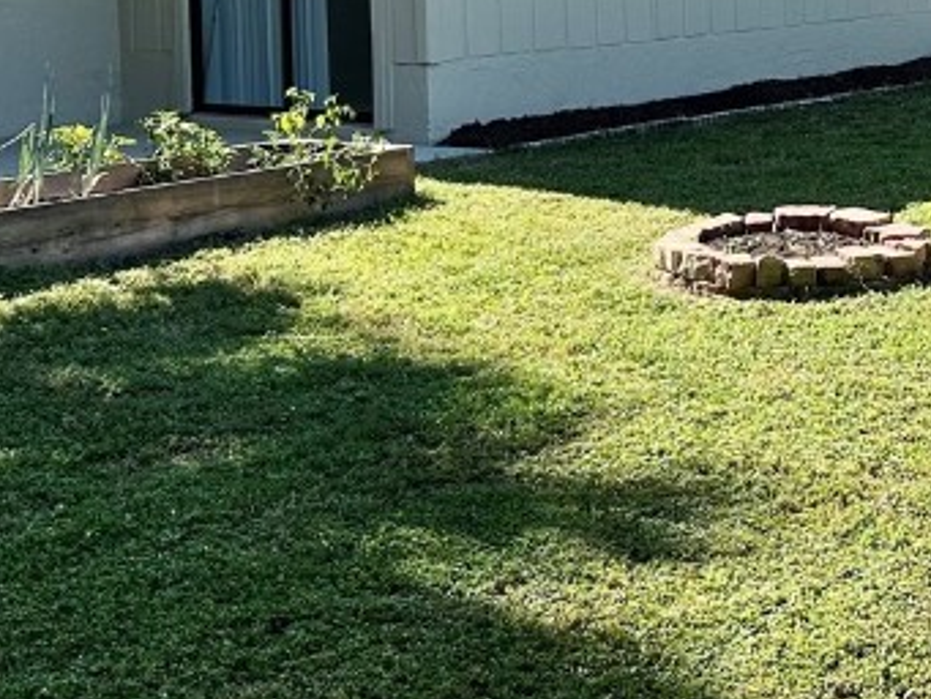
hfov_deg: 26.2
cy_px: -14
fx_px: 1937
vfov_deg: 19.8
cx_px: 827
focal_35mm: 72
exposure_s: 1/2028
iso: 80
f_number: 1.78
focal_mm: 6.86
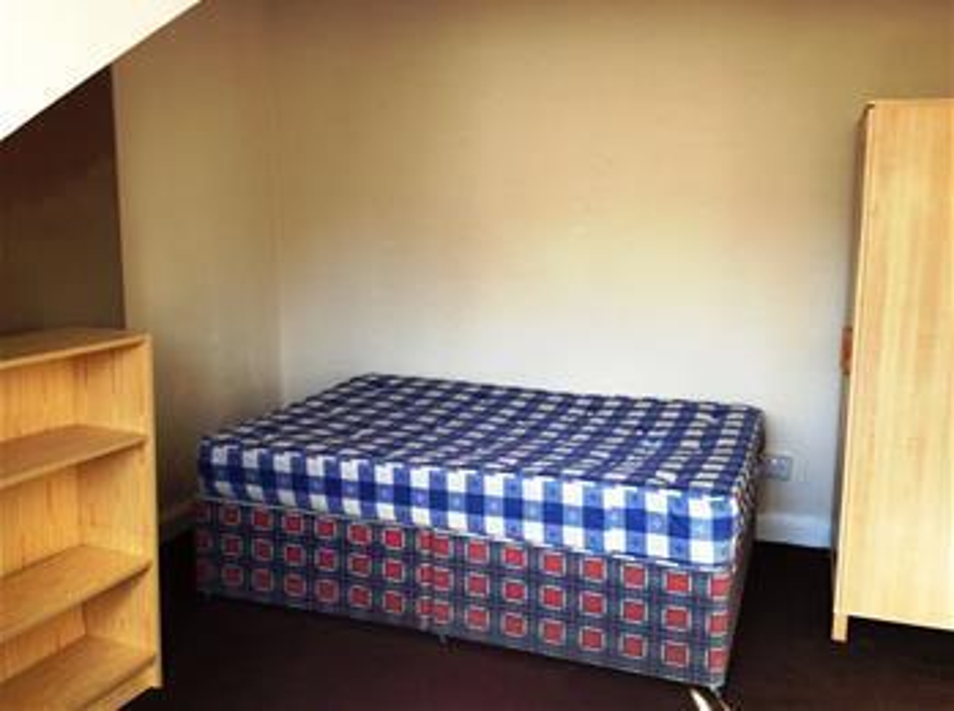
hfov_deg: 52.7
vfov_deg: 40.5
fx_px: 962
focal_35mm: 35
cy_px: 356
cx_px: 477
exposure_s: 1/40
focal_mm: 4.28
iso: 50
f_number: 2.4
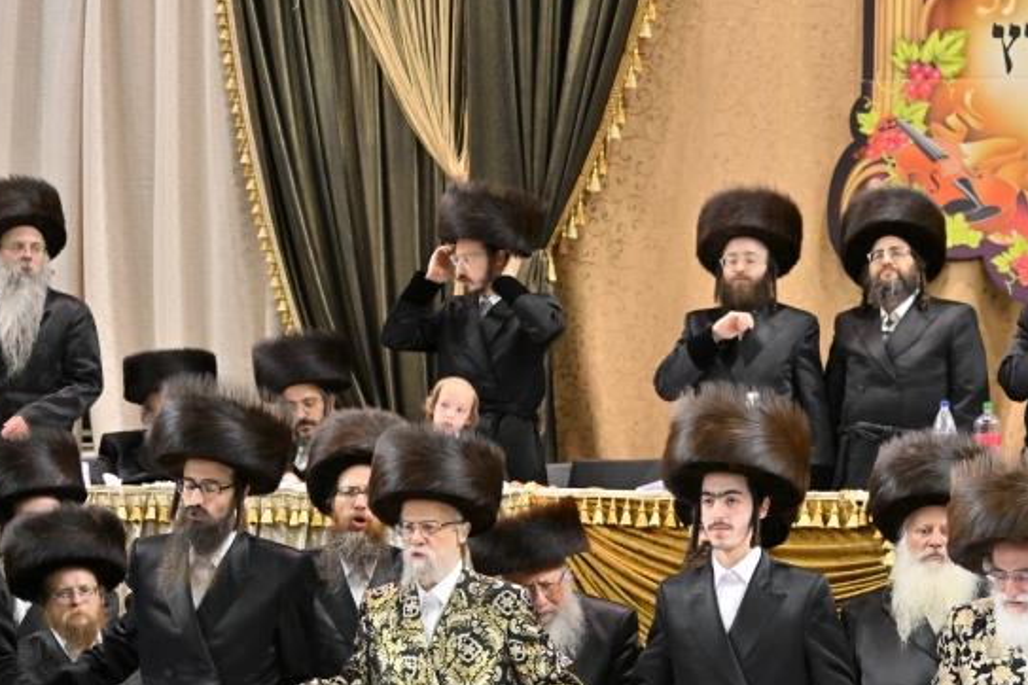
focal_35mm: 132
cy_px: 548
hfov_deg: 15.4
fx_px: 3769
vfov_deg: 10.4
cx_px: 911
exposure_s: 1/200
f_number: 2.8
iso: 1000
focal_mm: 70
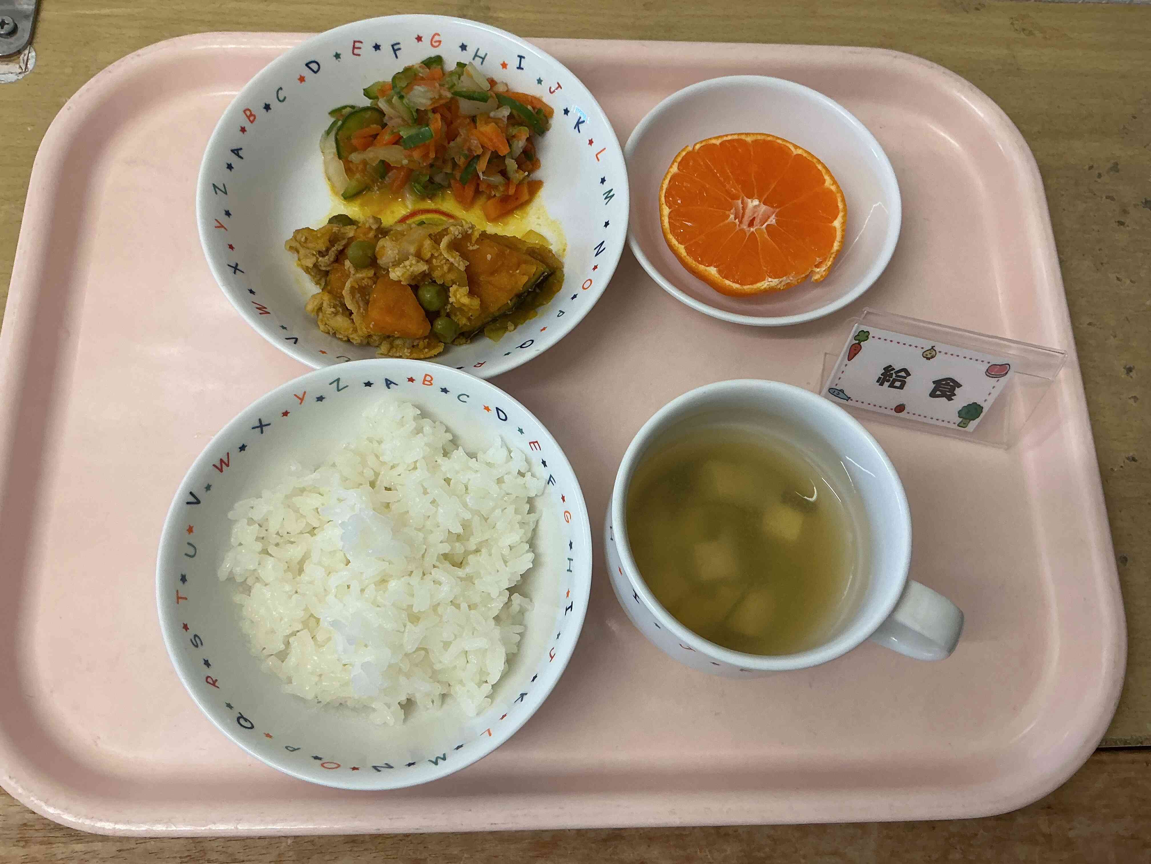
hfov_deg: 61.7
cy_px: 432
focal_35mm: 29
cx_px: 576
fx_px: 964
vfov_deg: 48.2
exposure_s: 1/60
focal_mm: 3
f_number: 1.8
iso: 64
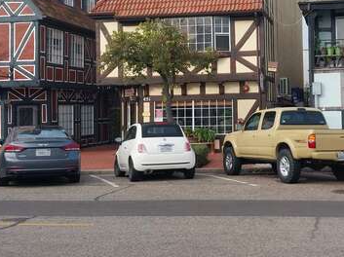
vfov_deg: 24.6
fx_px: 586
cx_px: 237
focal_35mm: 59
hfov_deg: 32.4
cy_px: 74
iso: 20
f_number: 1.8
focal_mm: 4
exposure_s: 1/301
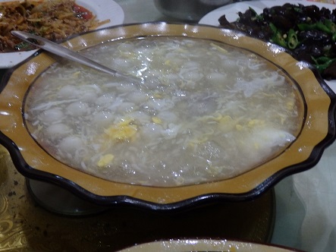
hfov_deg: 46.8
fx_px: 388
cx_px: 168
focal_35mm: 40
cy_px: 126
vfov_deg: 35.9
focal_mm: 7.3
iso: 800
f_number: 3.7
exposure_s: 1/15
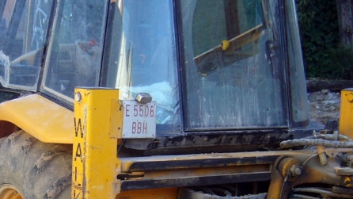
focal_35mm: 77
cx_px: 66
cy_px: 134
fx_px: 721
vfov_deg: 15.7
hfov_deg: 26.9
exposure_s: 1/80
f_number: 2.8
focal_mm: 5.8
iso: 80
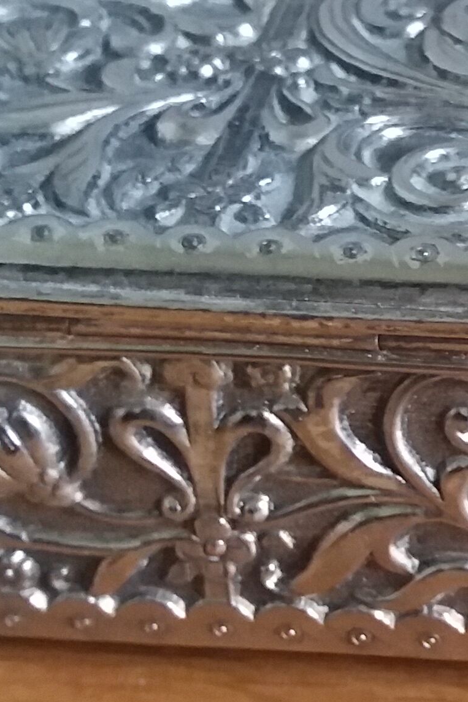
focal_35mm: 105
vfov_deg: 19.4
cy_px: 402
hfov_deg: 12.7
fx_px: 2048
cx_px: 545
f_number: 1.9
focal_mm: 3.7
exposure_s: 1/17
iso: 320
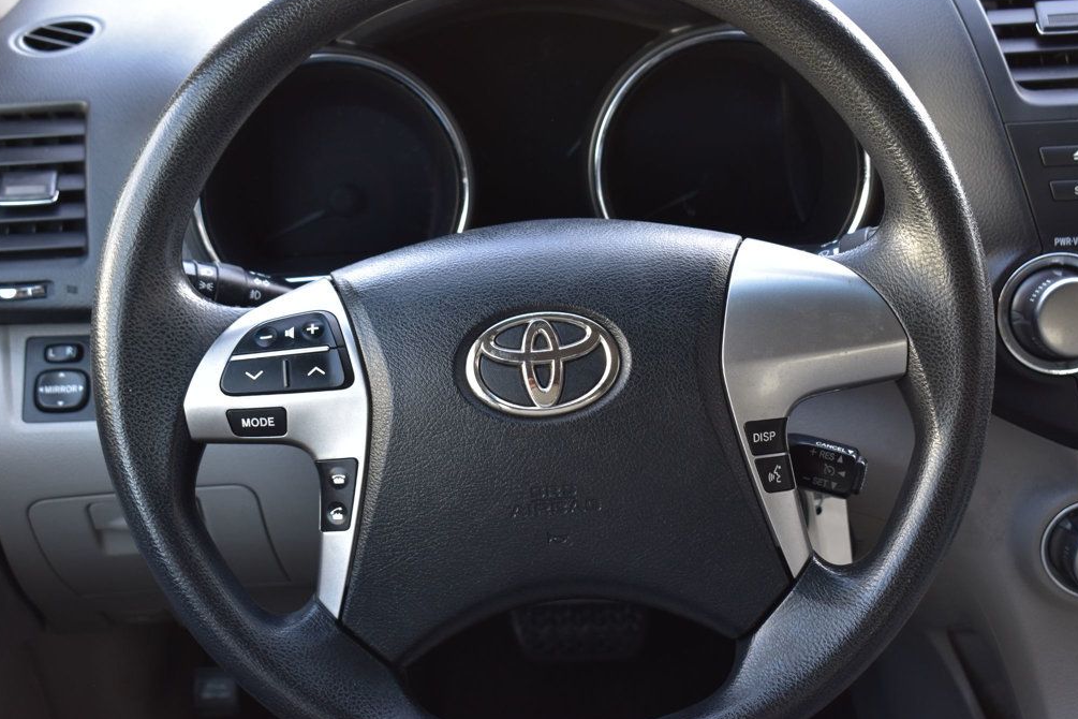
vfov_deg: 24.6
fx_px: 1647
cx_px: 542
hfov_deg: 36.2
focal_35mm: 55
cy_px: 358
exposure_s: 1/25
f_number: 7.1
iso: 400
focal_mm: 36
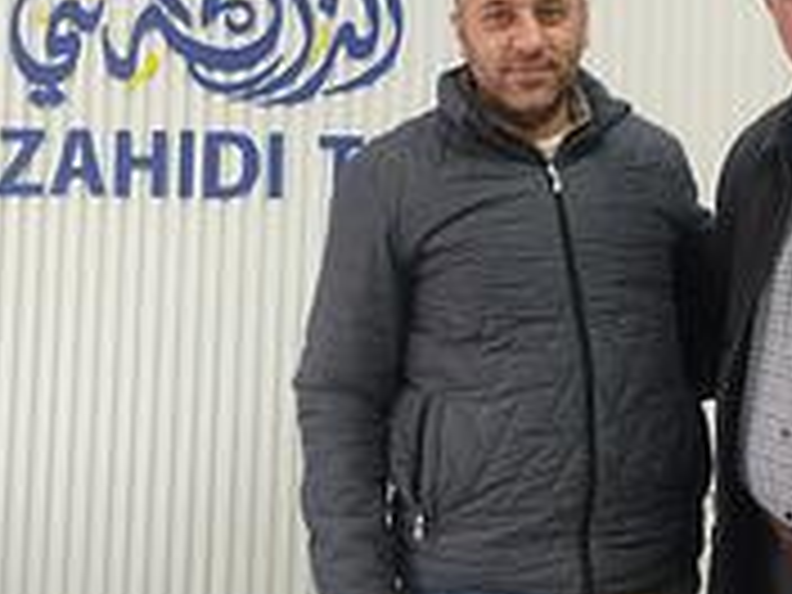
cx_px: 446
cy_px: 117
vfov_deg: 24.4
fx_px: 1350
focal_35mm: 59
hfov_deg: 32.7
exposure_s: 1/30
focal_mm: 4.74
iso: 167
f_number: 1.79
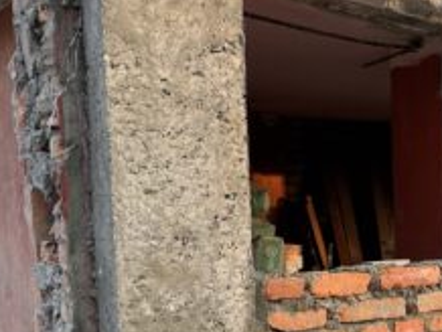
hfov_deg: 27.6
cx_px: 444
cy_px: 292
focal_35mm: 66
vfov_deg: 21.8
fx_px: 844
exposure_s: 1/121
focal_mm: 6.76
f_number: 1.78
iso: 64
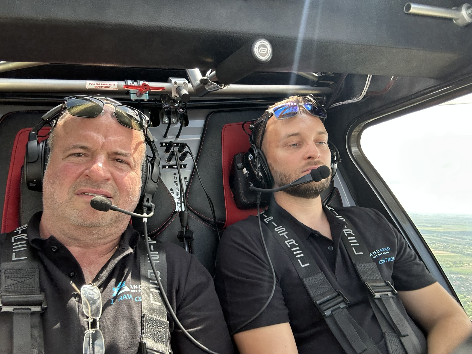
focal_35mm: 23
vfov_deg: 58.9
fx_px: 314
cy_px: 177
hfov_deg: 73.9
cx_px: 236
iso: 32
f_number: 1.9
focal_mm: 2.69
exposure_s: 1/126
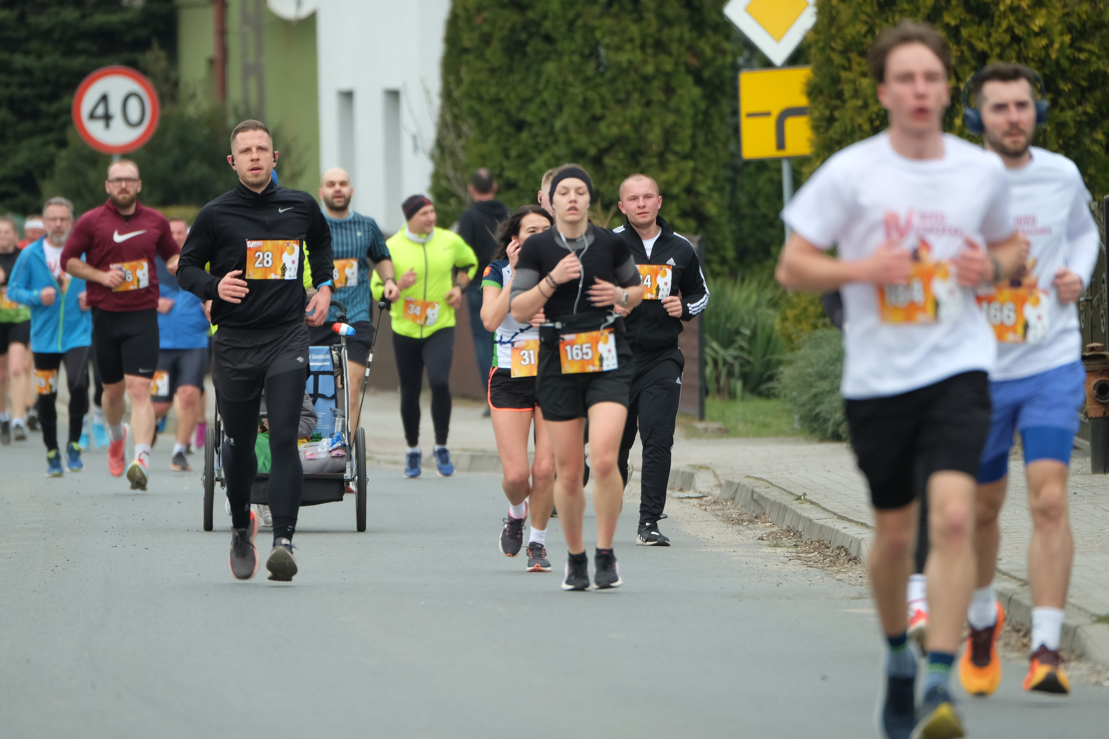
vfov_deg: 2.3
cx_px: 554
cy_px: 370
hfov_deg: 3.4
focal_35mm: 600
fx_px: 18483
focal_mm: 400
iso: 200
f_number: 5.6
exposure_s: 1/150
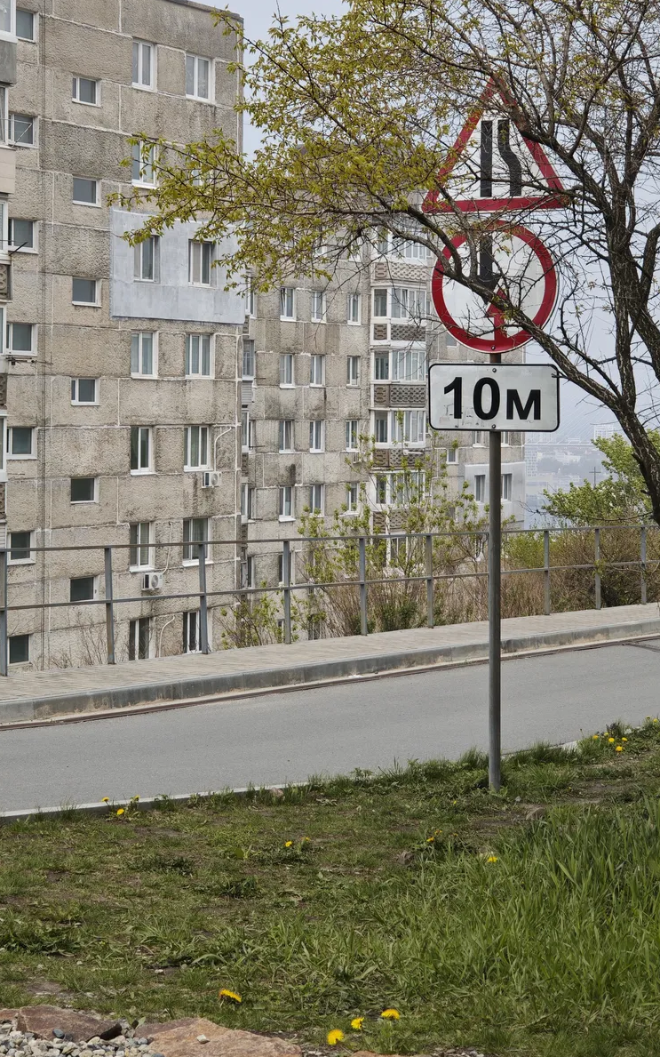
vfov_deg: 26.7
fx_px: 2216
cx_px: 305
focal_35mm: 77
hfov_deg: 16.9
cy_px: 423
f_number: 2
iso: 50
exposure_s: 1/469
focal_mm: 9
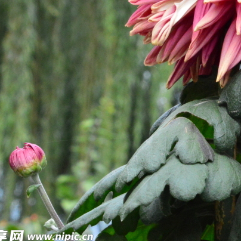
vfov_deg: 7.7
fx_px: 1780
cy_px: 44
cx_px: 273
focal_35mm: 226
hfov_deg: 7.7
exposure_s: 1/250
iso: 3600
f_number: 20
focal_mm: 70
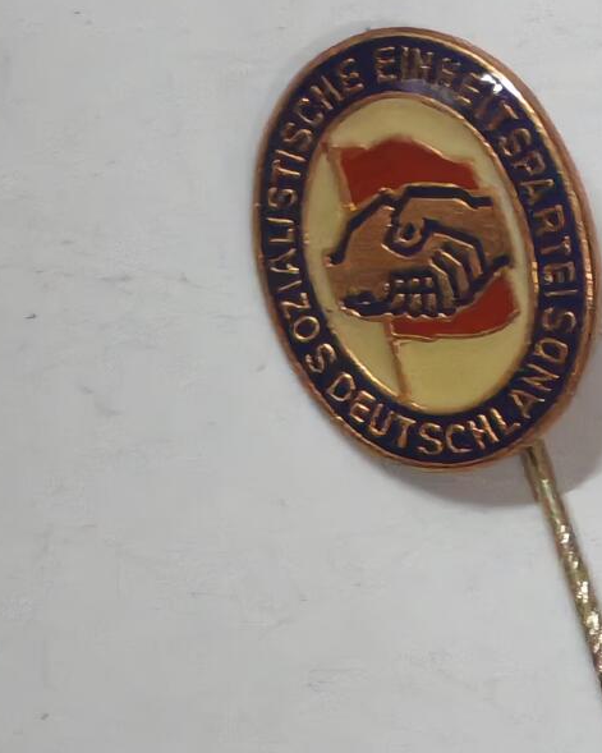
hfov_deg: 7.5
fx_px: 4522
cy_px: 523
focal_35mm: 203
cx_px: 763
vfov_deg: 9.5
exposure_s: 1/33
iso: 800
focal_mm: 5.52
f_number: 1.95
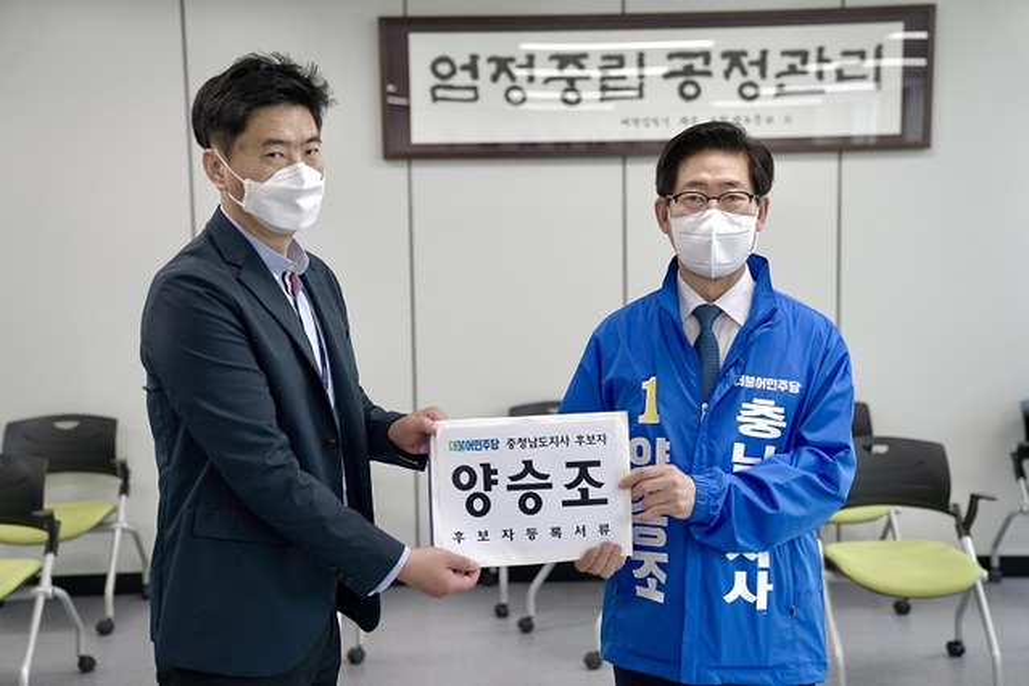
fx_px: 1400
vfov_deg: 27.5
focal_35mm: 49
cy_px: 343
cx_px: 514
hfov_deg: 40.3
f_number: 2.8
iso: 200
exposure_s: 1/100
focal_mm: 49
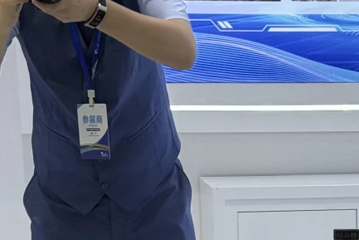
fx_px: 1656
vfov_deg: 8.0
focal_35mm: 166
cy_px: 451
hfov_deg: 12.2
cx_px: 404
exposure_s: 1/444
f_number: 1.78
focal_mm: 6.76
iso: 80
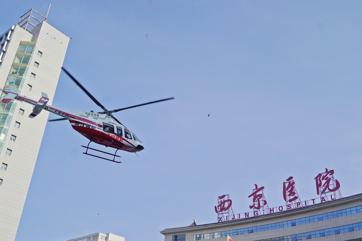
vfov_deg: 45.0
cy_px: 120
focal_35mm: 29
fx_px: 292
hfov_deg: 63.7
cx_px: 181
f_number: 5
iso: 100
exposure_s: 1/1000
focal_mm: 29
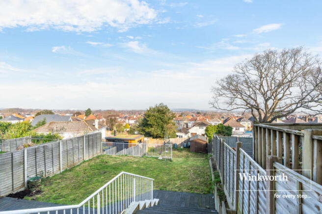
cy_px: 107
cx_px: 161
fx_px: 143
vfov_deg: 73.7
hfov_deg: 96.8
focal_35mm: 16
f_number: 8
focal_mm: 16
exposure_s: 1/160
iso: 100
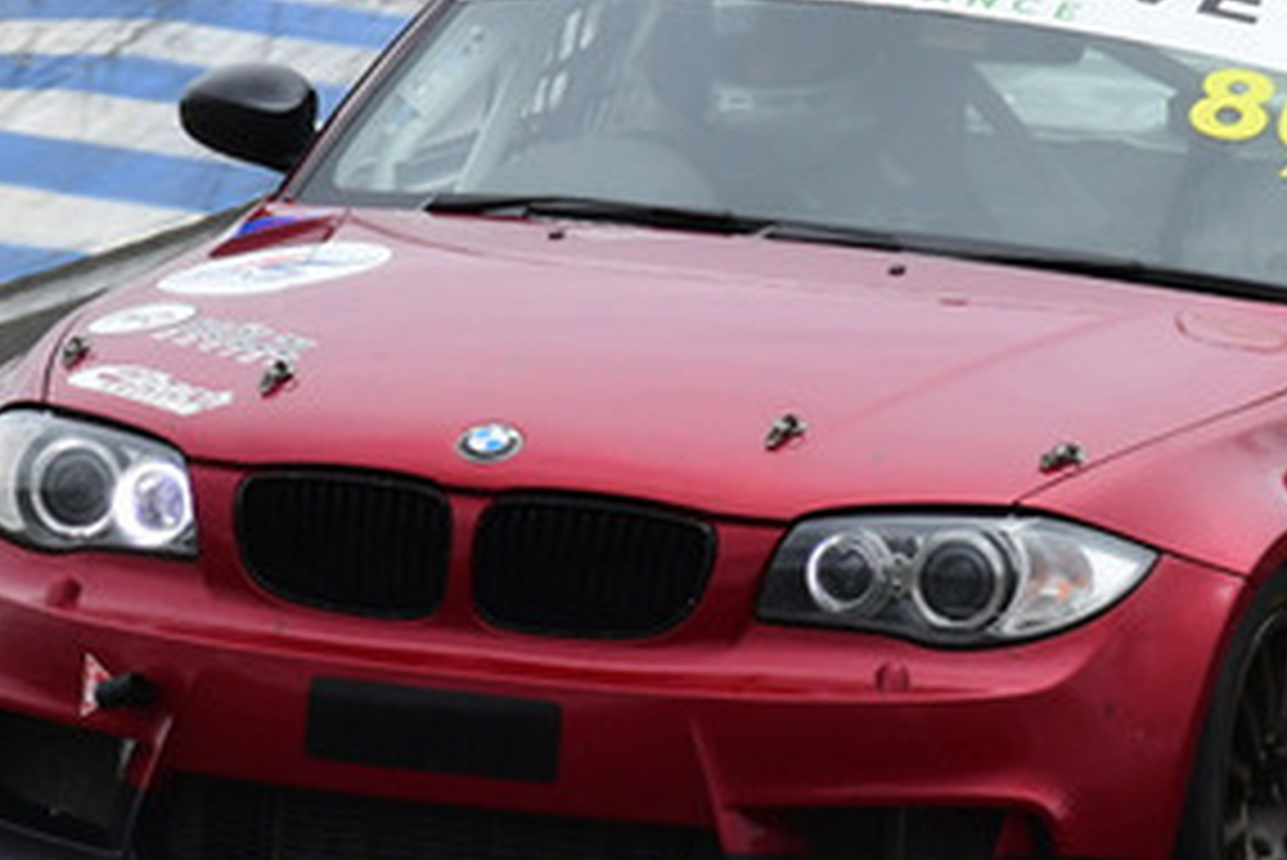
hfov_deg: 1.0
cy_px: 144
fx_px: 75074
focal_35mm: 2099
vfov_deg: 0.7
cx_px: 684
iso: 640
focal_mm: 500
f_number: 11
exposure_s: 1/640
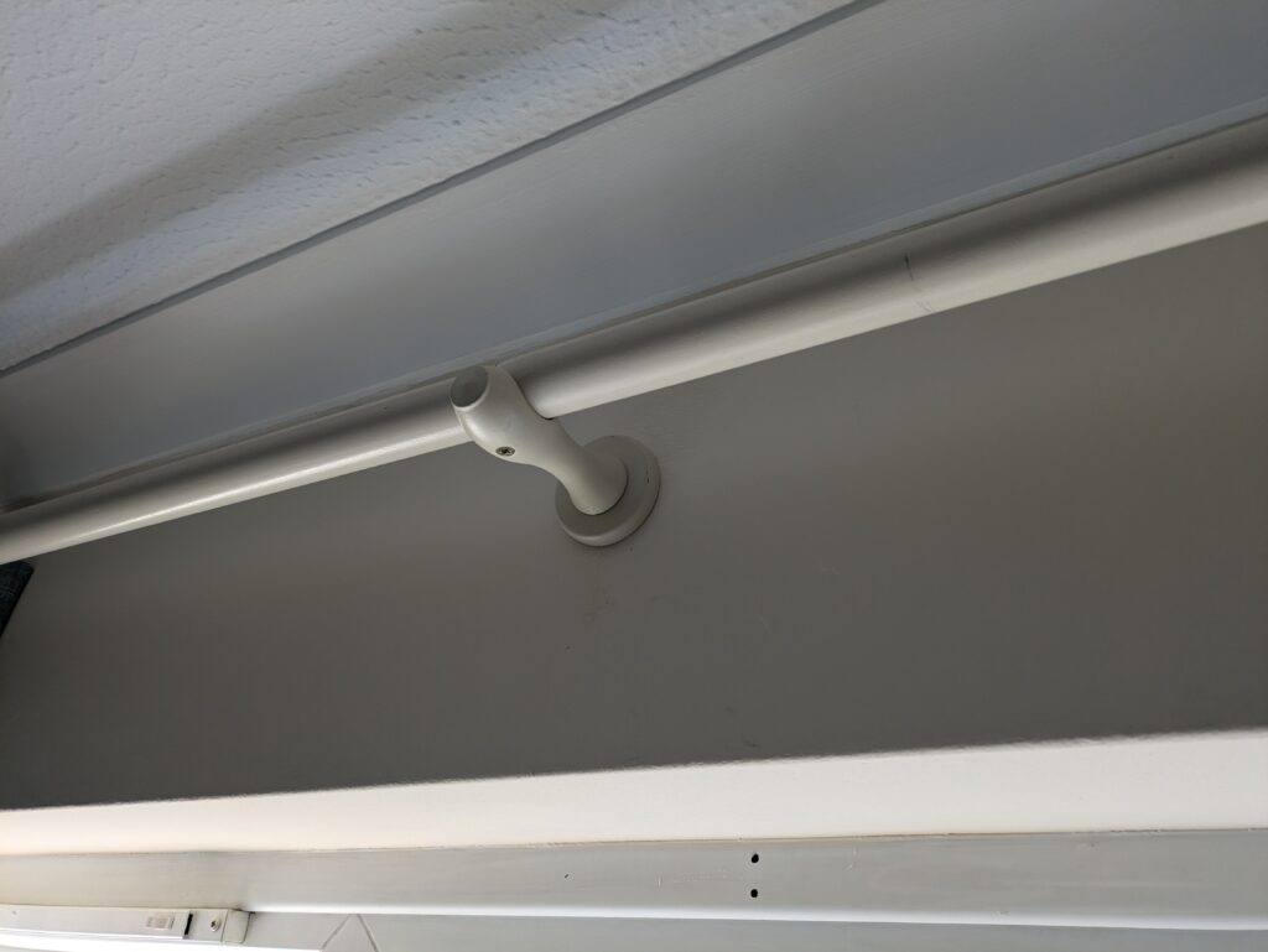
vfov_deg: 54.9
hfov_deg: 69.4
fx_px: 916
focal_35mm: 25
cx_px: 634
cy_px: 476
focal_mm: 5.43
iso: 44
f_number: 1.89
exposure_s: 1/156
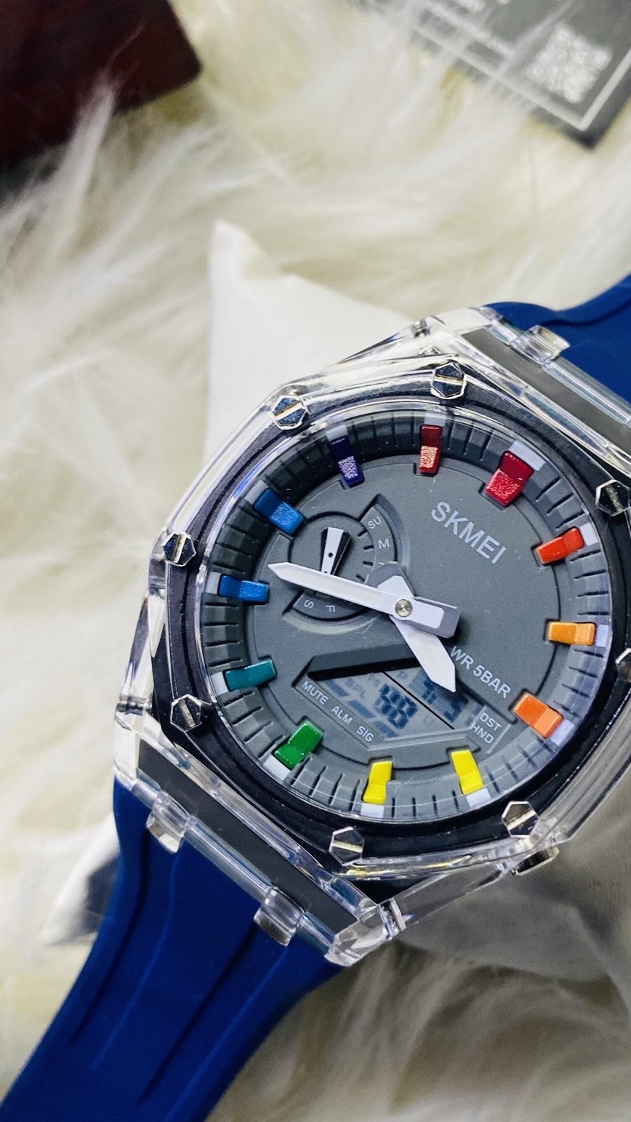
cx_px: 434
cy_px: 576
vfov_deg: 54.0
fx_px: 1101
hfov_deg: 31.7
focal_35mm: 37
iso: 200
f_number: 1.8
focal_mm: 4.25
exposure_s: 1/50
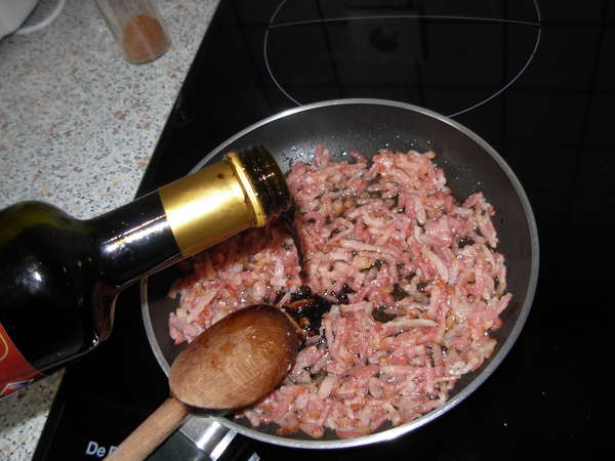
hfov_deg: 49.0
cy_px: 230
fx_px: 675
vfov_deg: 37.7
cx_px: 308
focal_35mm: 38
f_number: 2.9
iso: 79
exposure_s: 1/22.6
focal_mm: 6.3
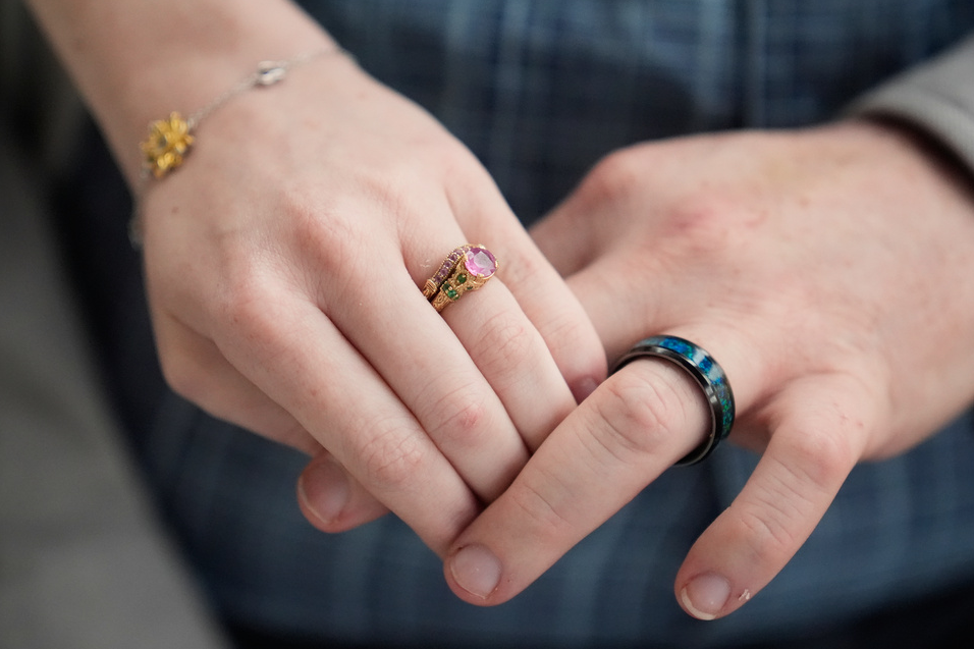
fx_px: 2029
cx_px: 495
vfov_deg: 18.2
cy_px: 303
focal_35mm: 75
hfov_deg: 27.0
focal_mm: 70
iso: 5000
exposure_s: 1/2000
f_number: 2.8
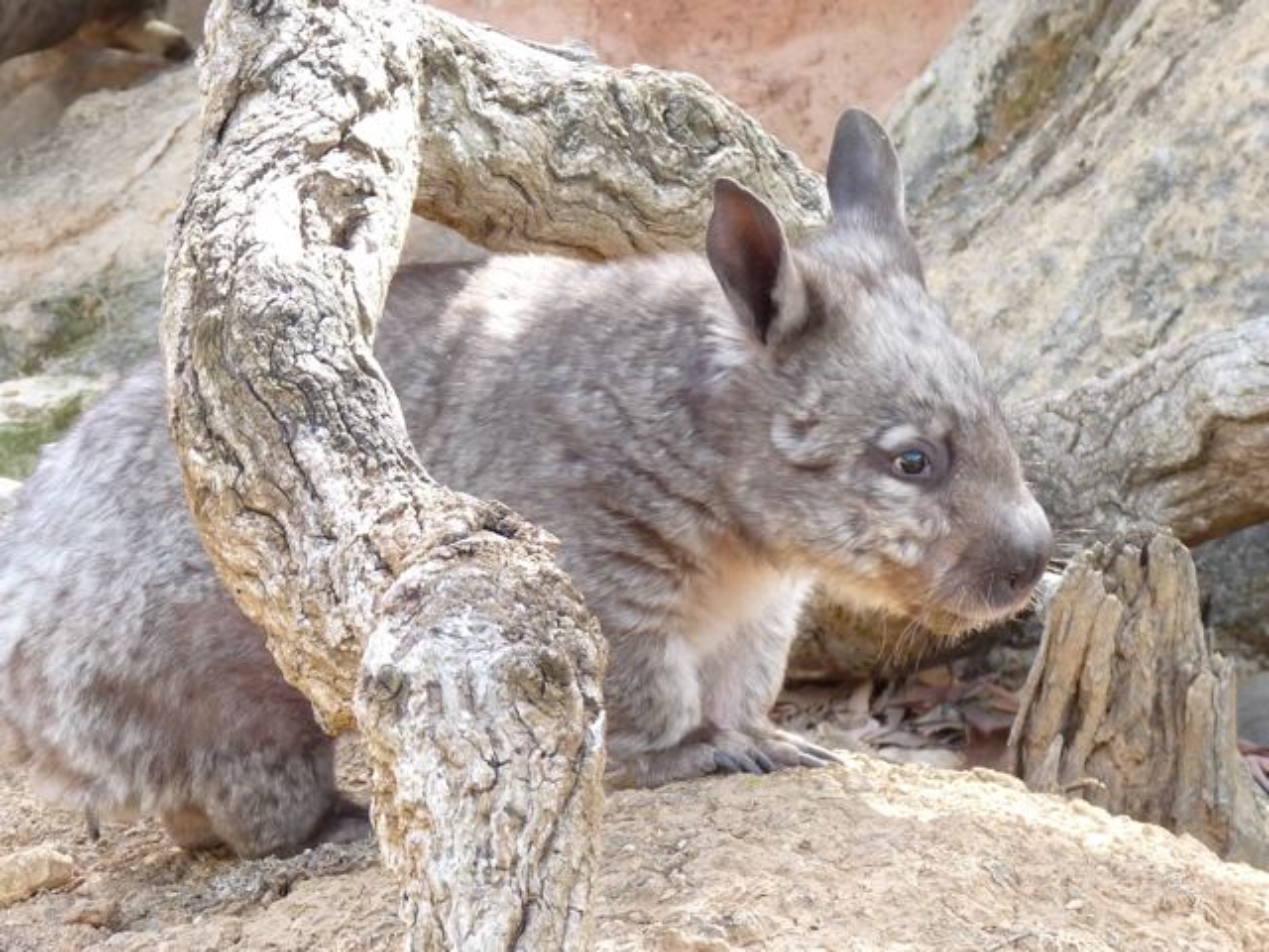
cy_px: 476
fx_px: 6709
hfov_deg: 10.8
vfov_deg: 8.1
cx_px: 634
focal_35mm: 183
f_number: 3.6
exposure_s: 1/125
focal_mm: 23
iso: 200
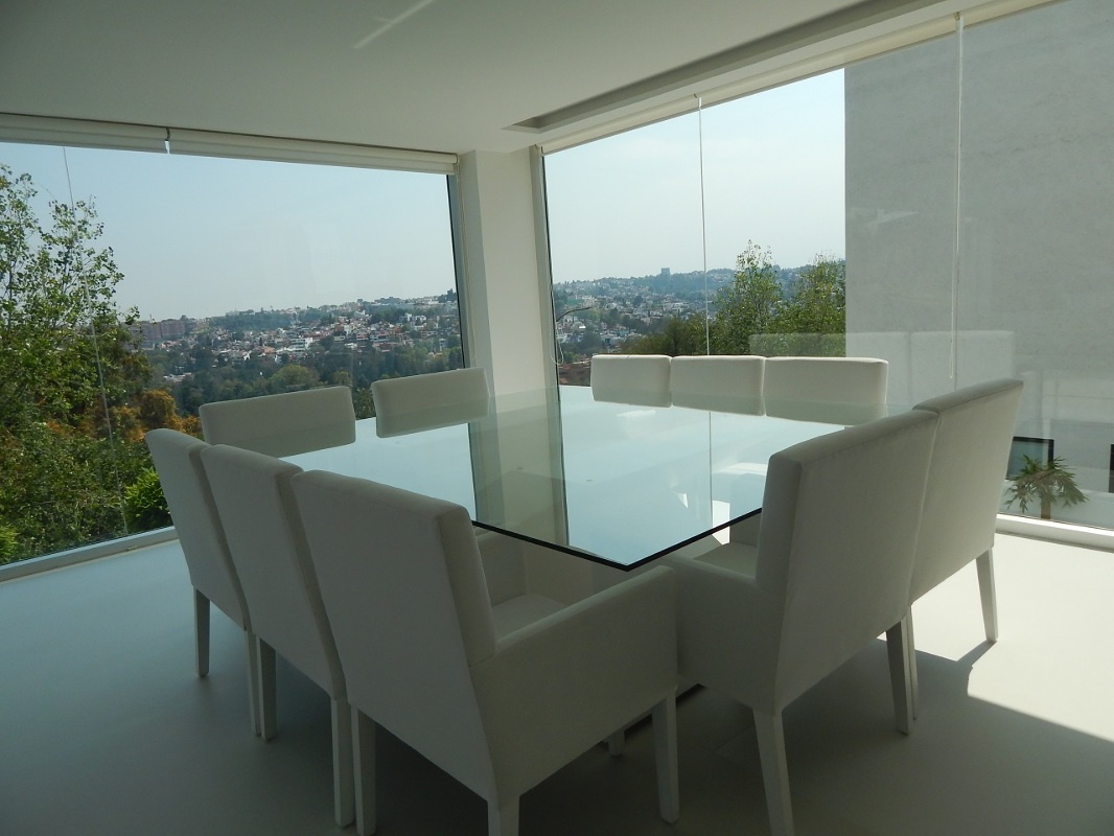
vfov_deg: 58.9
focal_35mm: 23
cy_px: 418
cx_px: 557
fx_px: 740
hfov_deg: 73.9
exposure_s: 1/800
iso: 125
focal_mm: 4
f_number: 6
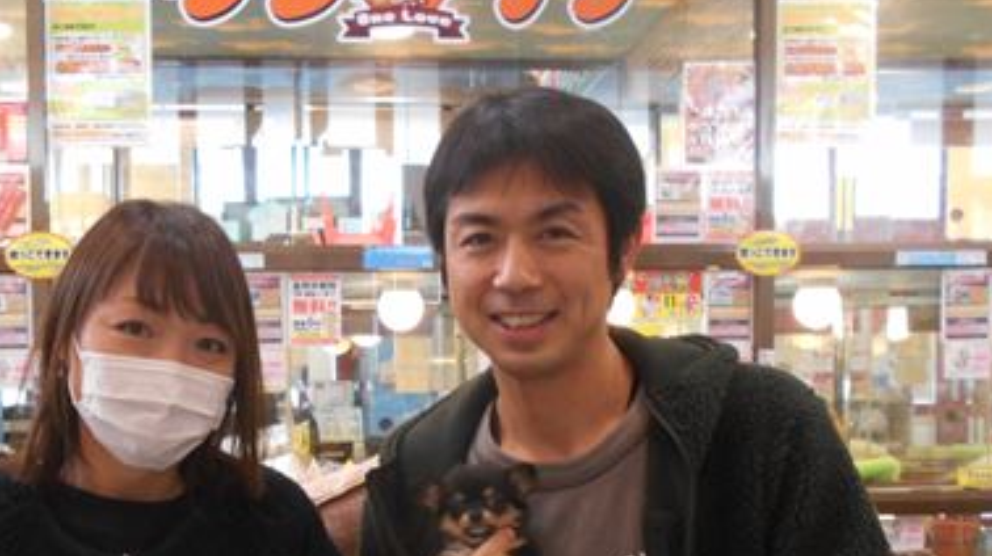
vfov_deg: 25.7
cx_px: 365
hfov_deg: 45.1
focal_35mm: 45
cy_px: 488
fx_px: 1183
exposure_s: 1/30
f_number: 3.2
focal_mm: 4.6
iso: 280
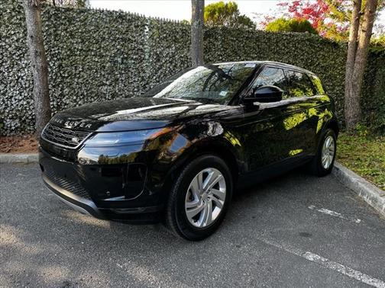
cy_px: 144
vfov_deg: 56.8
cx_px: 192
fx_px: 267
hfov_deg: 71.6
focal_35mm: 24
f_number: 1.78
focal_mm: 6.76
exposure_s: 1/121
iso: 80
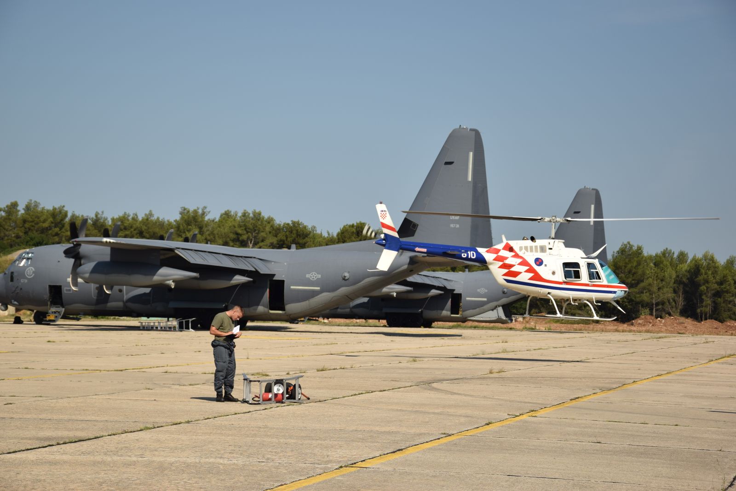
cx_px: 368
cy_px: 246
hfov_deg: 20.6
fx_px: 2024
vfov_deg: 13.8
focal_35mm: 99
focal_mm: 66
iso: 100
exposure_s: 1/640
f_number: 6.3
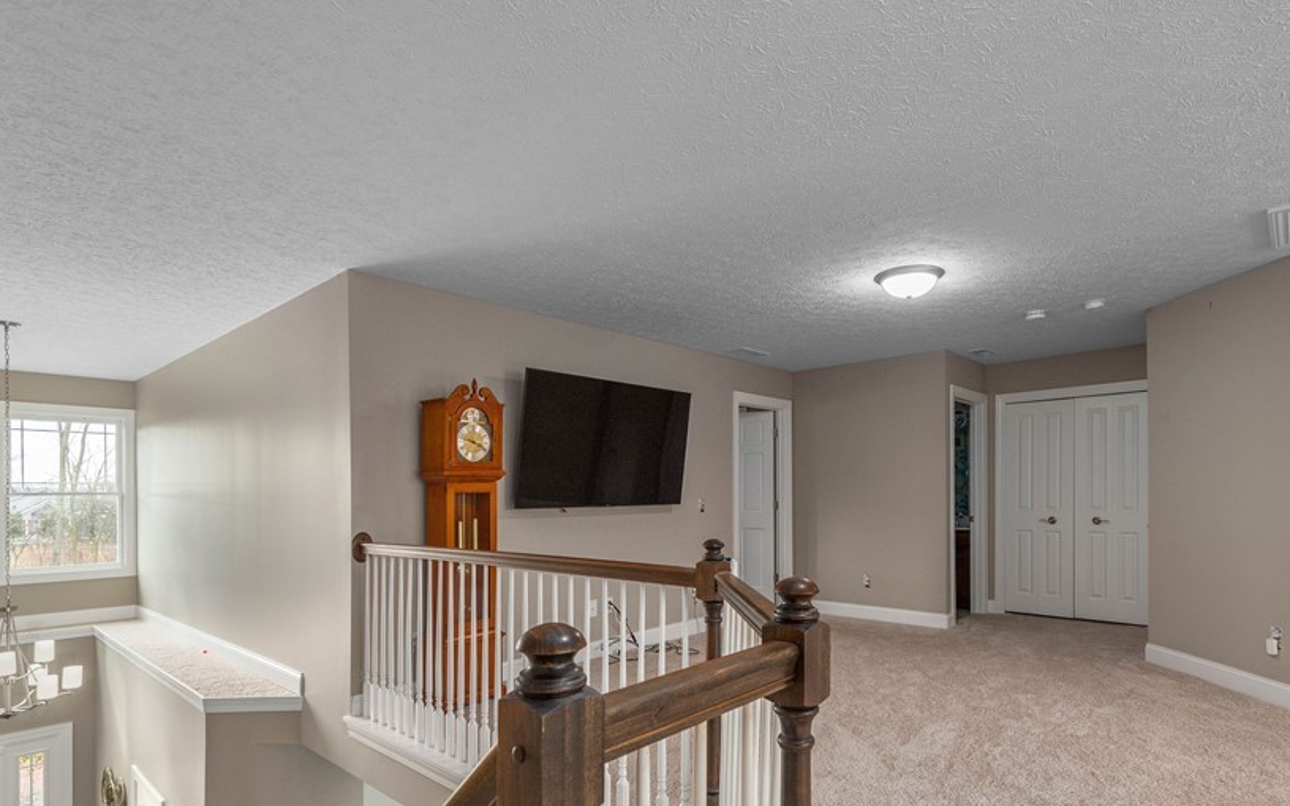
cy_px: 481
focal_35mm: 19
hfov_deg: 87.9
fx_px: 668
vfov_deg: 61.7
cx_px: 671
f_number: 9
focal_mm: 14
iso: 200
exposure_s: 1/60
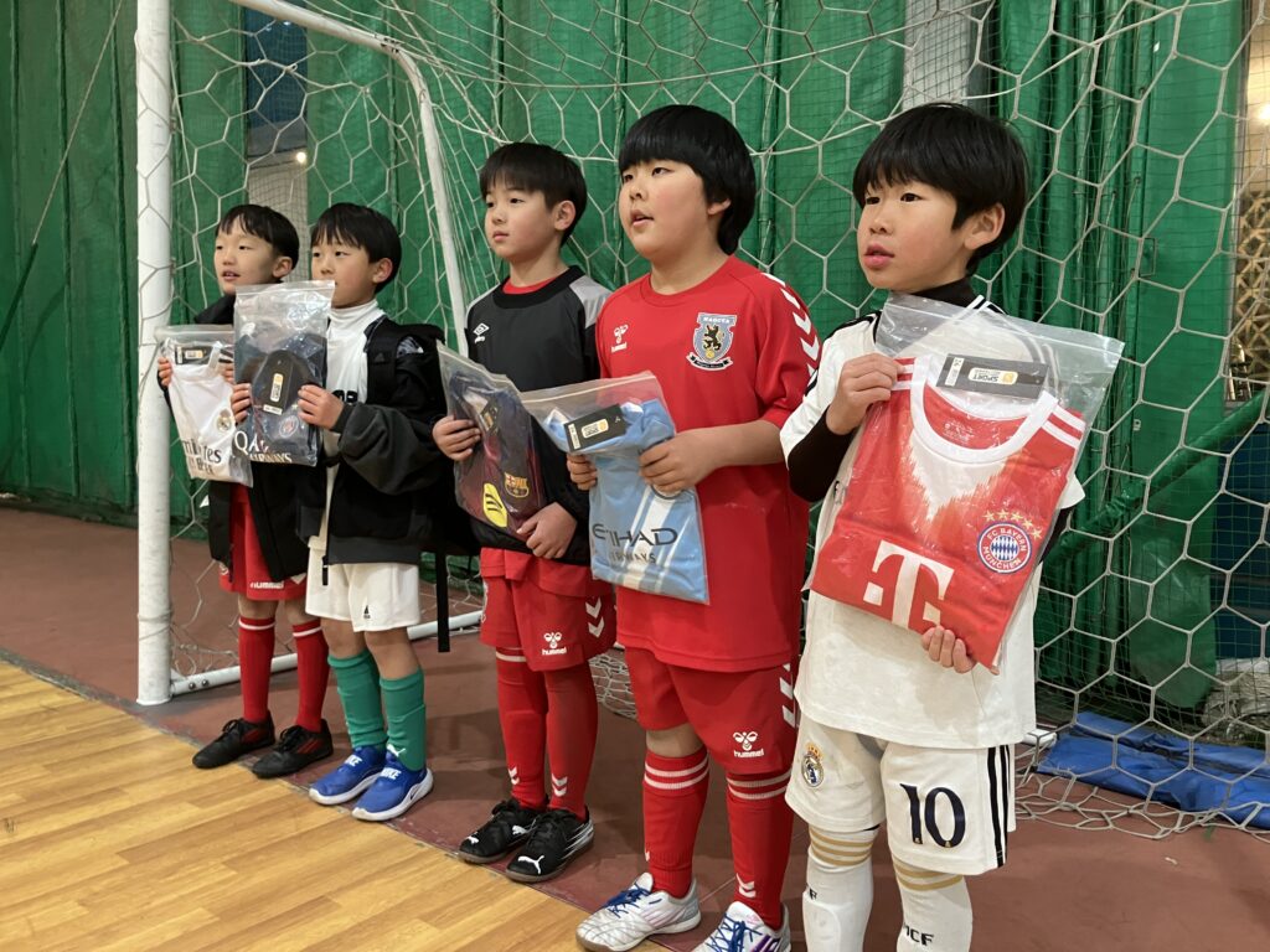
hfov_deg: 63.4
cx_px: 635
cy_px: 476
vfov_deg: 49.7
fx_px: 1027
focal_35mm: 28
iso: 125
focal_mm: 3.99
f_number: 1.8
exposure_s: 1/60
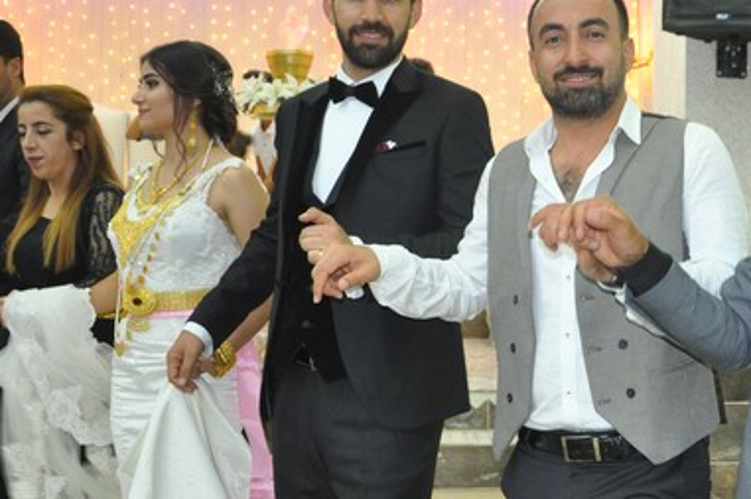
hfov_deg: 33.9
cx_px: 558
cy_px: 263
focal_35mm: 58
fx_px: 1207
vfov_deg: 23.3
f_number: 4.5
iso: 1250
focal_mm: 21
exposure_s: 1/60
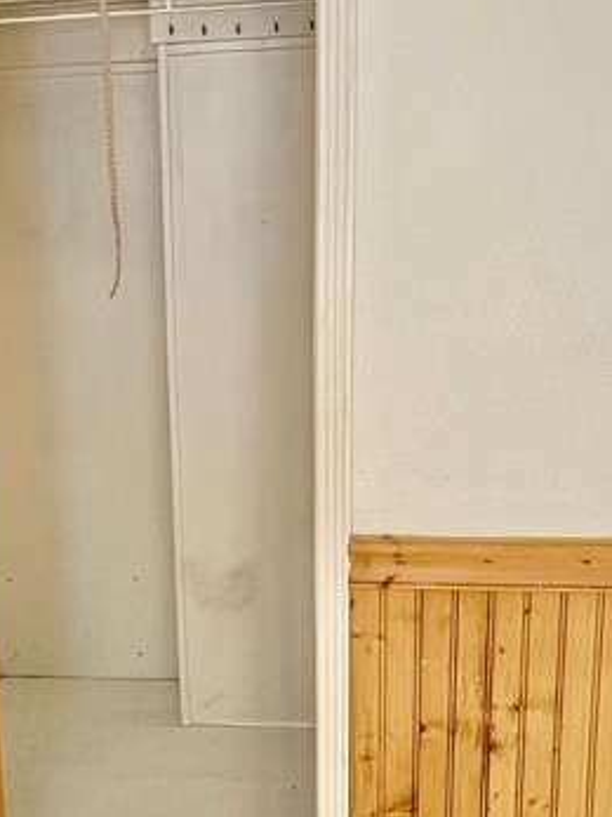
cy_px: 412
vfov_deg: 39.7
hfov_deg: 29.6
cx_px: 129
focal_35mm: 48
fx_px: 1132
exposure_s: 1/15
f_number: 1.6
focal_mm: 5.96
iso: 1000
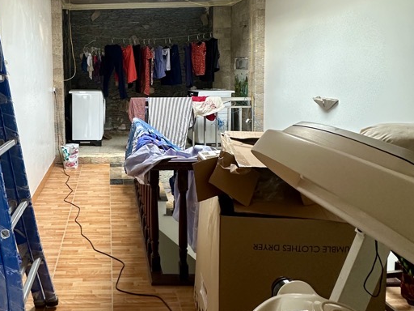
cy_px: 95
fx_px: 335
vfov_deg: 48.6
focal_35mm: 28
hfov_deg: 60.3
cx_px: 108
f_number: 2.2
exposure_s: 1/50
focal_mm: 2.22
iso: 250
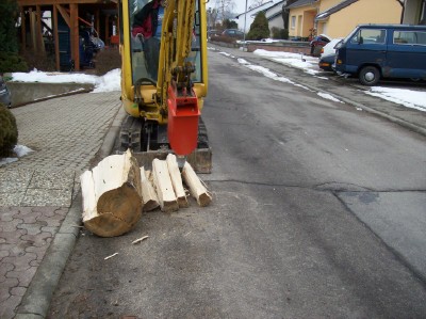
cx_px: 213
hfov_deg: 51.4
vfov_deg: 39.6
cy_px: 160
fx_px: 443
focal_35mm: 36
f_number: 2.7
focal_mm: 6
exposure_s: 1/382
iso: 80
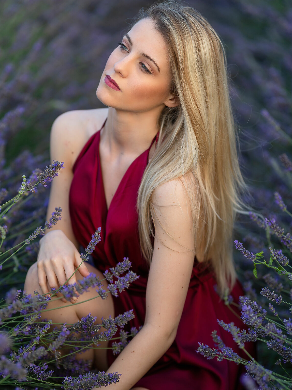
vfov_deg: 12.9
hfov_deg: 9.7
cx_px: 109
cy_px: 243
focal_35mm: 153
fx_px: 1721
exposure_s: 1/800
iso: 125
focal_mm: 105
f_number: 1.4
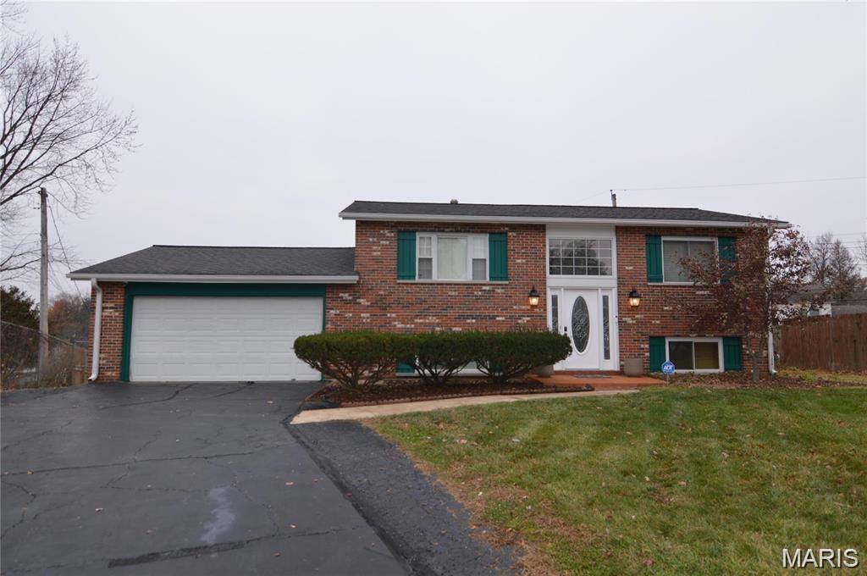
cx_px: 434
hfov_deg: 81.3
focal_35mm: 21
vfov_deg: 59.4
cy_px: 288
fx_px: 505
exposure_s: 1/125
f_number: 4
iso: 100
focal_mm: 14
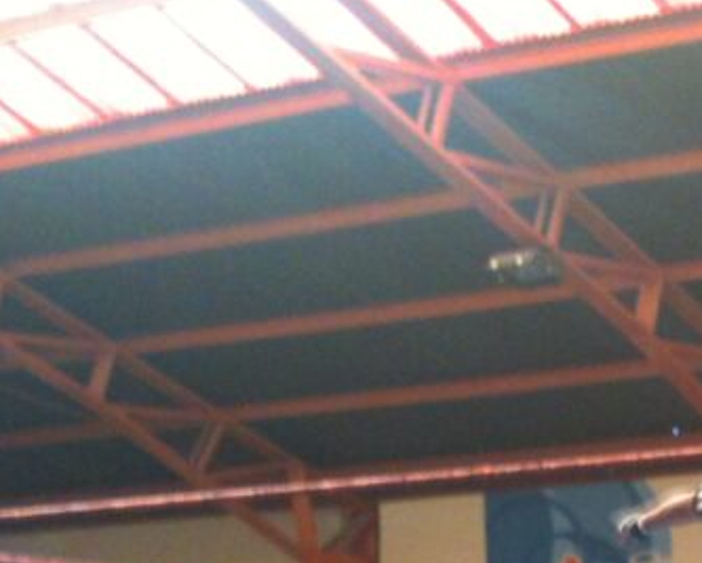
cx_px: 875
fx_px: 2183
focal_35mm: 105
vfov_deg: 14.0
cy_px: 791
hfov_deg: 17.3
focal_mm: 3.85
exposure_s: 1/15
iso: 125
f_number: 2.8
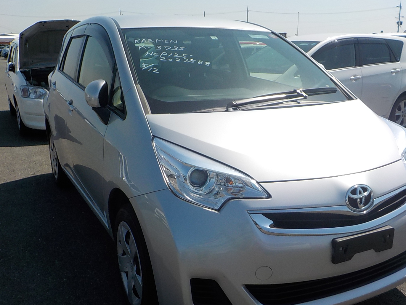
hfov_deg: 52.5
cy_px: 177
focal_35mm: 35
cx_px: 225
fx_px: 411
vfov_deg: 40.6
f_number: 3.3
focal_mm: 4.1
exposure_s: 1/2000
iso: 125
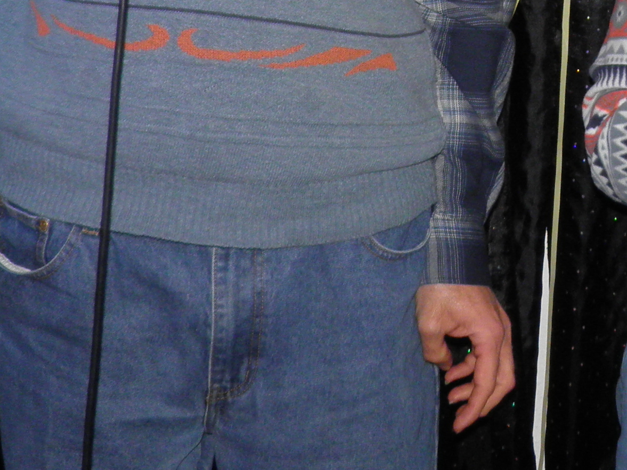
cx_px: 582
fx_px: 1848
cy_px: -260
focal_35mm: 102
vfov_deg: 13.6
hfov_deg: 18.9
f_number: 2.8
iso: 100
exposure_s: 1/30
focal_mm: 4.9
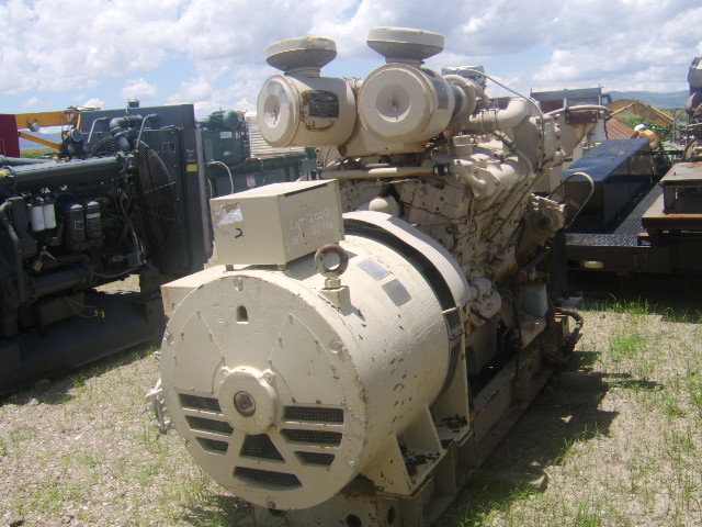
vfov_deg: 45.4
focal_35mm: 31
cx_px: 351
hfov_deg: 58.4
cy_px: 264
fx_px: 629
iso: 71
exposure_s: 1/297
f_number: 6.7
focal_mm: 8.13
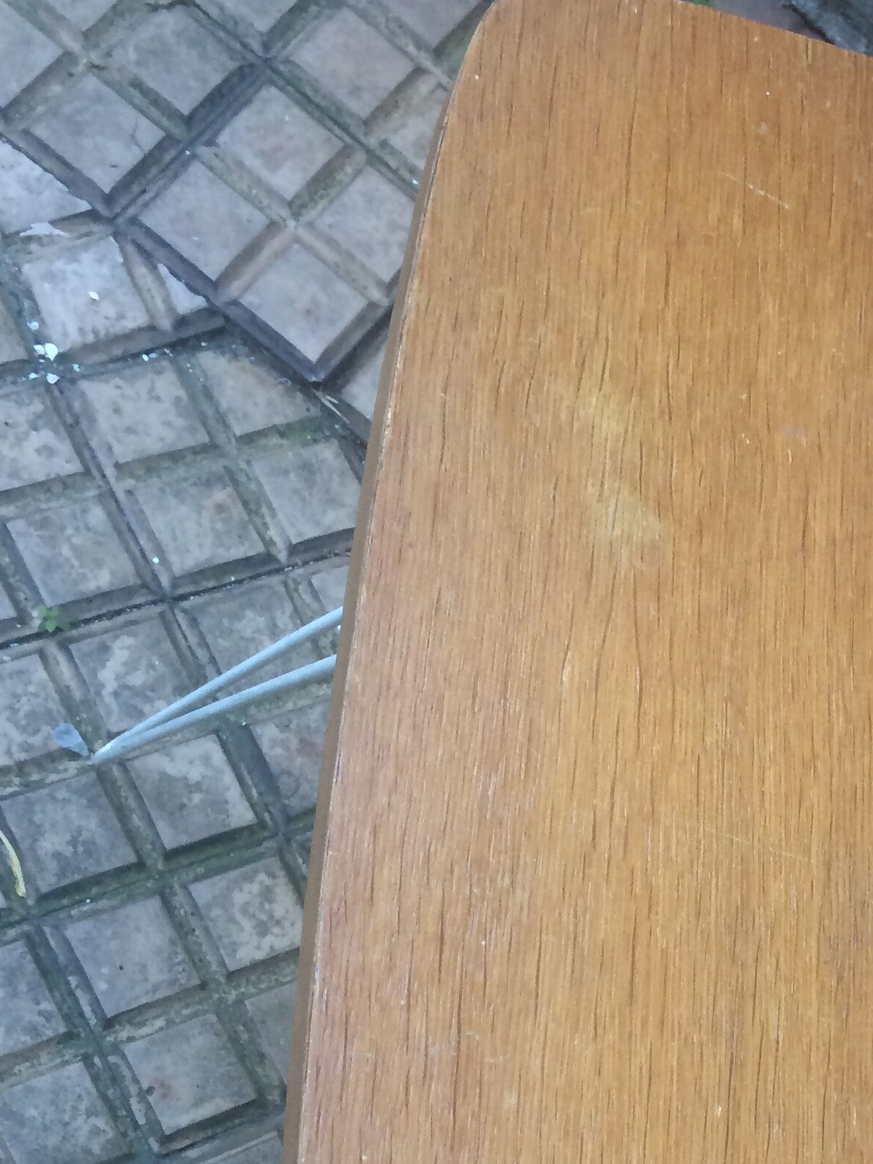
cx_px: 872
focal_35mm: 60
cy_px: 1155
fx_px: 2018
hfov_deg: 23.4
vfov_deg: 30.0
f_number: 2.2
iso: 40
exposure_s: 1/33
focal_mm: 4.15
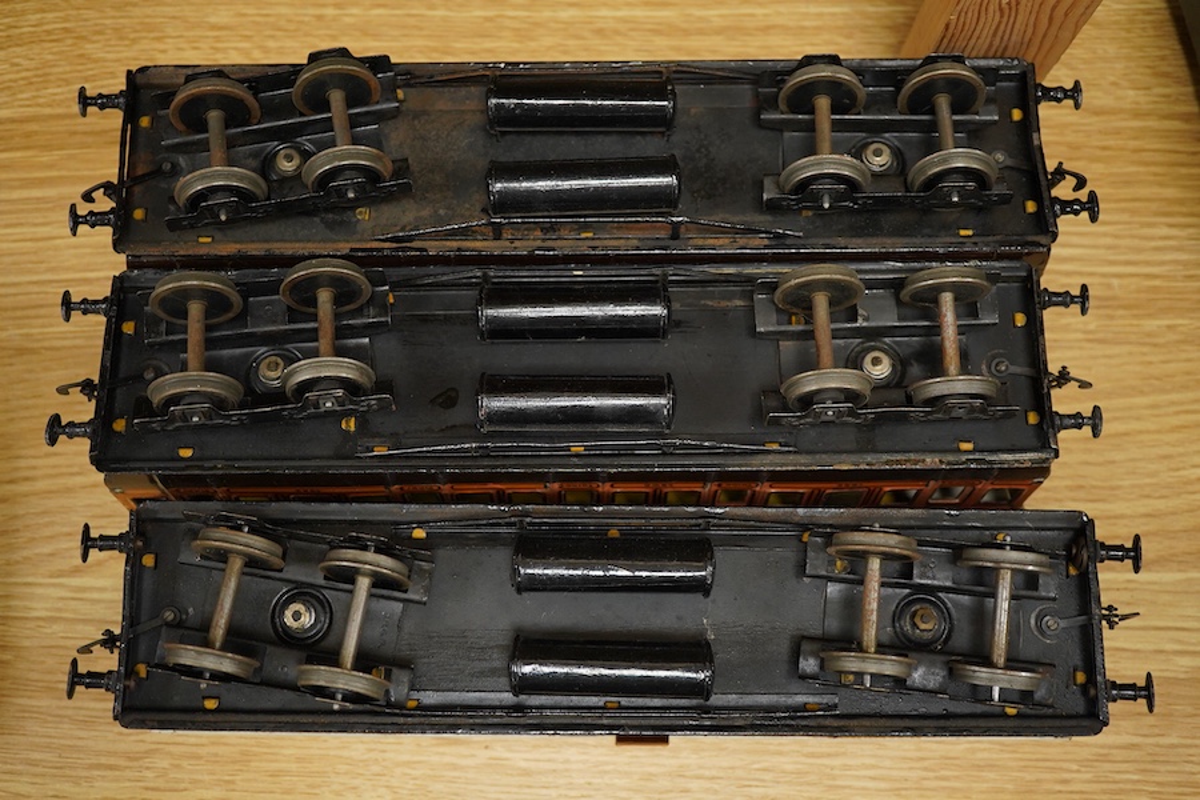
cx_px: 600
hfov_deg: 43.6
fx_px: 1500
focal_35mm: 45
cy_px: 400
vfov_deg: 29.9
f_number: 5.6
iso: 1250
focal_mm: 30
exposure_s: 1/125
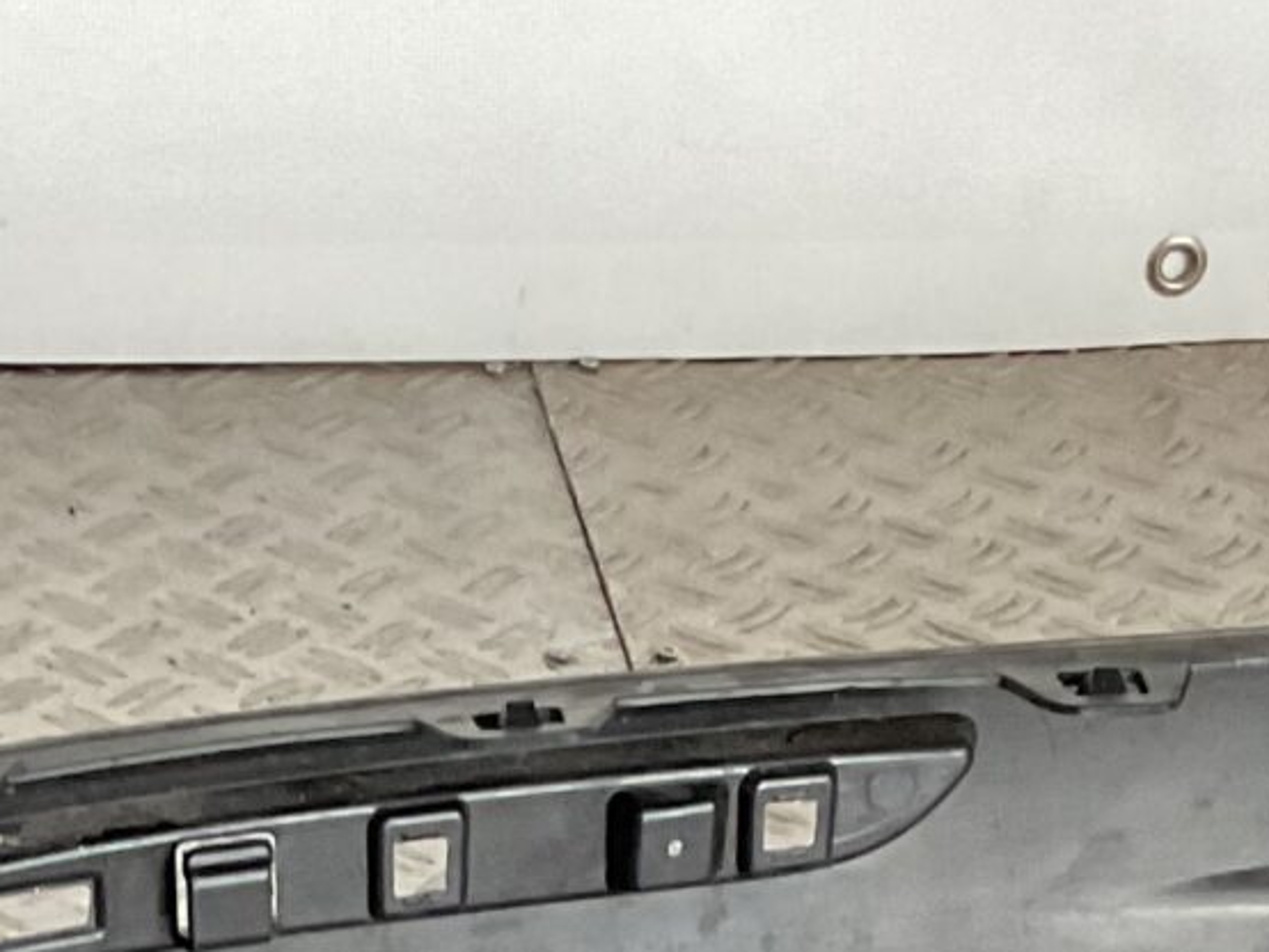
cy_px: 2140
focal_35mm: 134
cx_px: 623
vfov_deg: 9.9
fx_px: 4914
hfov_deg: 14.7
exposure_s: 1/50
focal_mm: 3
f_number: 1.8
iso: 125
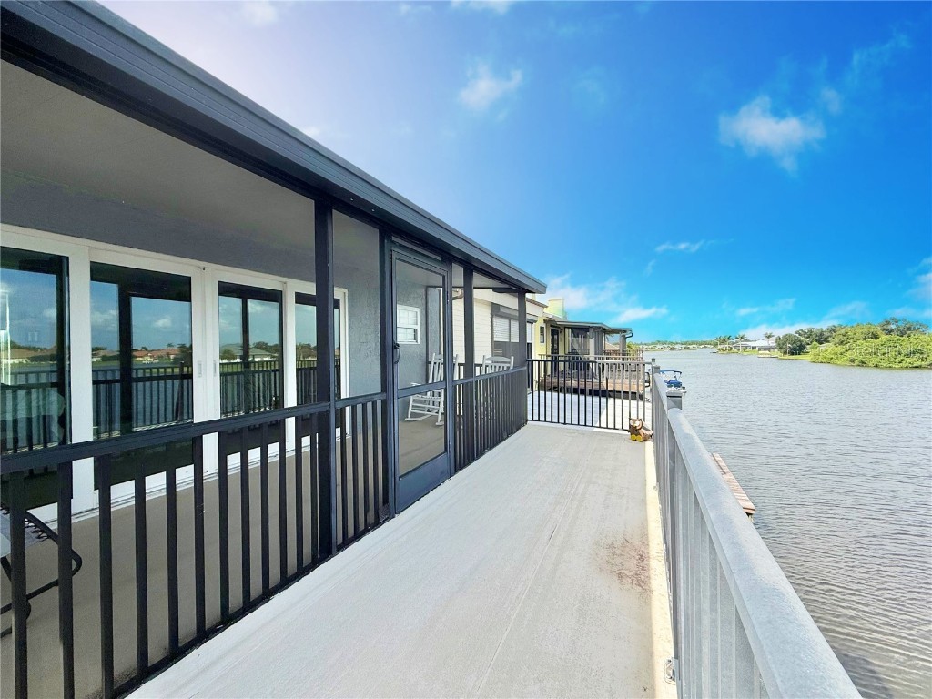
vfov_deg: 85.7
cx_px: 466
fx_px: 377
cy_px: 350
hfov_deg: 102.1
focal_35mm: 14
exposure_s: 1/1534
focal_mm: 2.22
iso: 50
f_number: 2.2
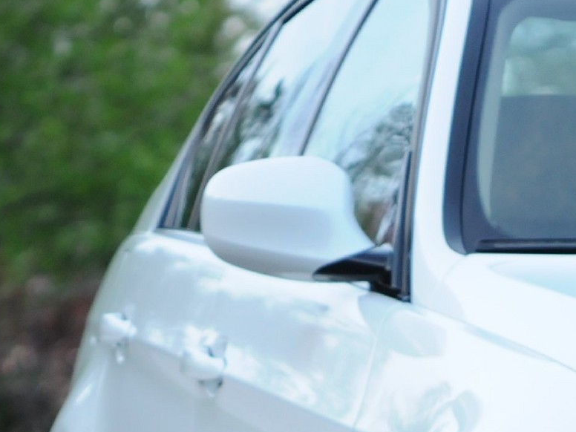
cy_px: 454
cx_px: 442
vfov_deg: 2.7
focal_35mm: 557
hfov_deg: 3.6
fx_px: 9268
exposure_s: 1/50
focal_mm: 120
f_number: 4.8
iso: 1000
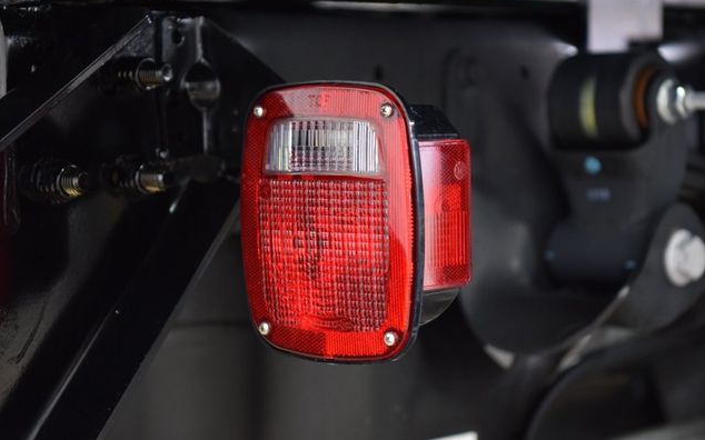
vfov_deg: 12.1
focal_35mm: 108
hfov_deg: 19.3
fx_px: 2075
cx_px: 355
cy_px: 229
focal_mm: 70
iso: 1600
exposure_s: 1/20
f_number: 2.8
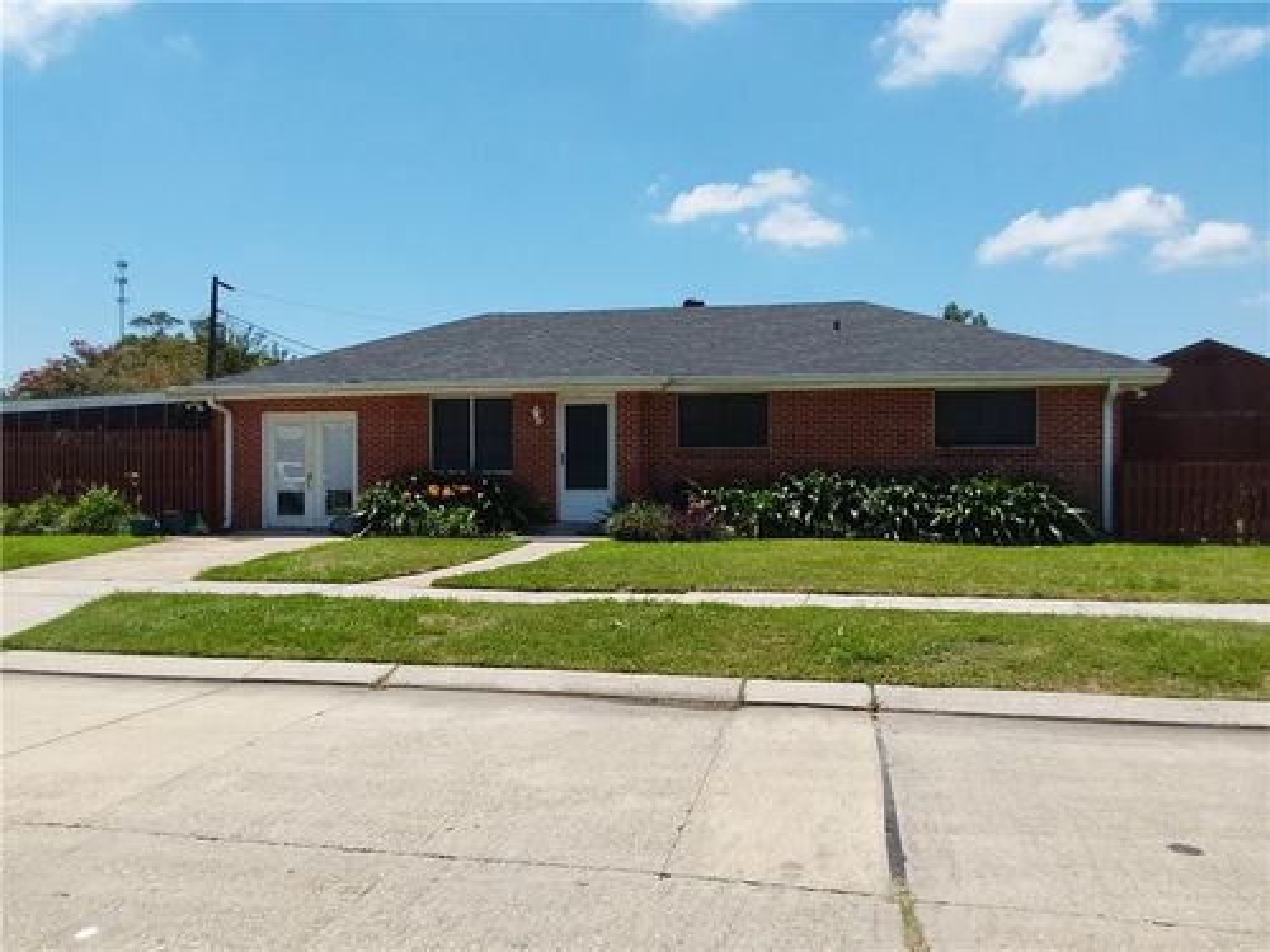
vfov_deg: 49.7
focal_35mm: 28
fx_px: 1027
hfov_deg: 63.4
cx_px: 635
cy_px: 476
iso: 50
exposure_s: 1/2490
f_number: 1.9
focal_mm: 2.91
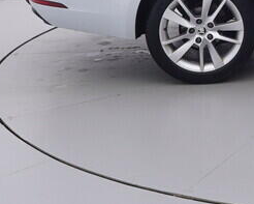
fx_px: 661
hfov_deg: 20.0
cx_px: 330
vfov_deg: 16.7
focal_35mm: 88
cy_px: -49
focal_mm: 15
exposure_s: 1/80
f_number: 5
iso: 200
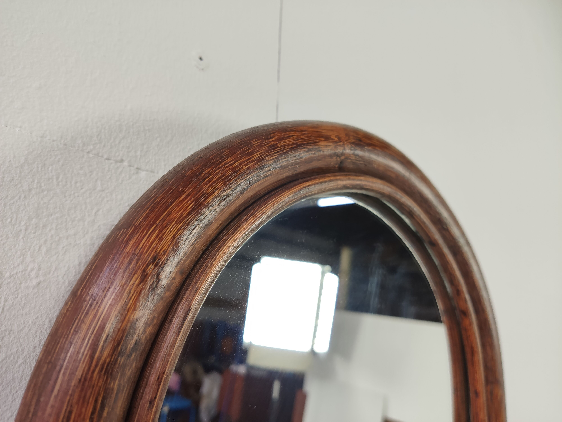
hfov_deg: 67.3
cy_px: 211
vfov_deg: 53.1
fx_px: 422
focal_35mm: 26
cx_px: 281
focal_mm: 4.75
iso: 120
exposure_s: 1/100
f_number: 1.75
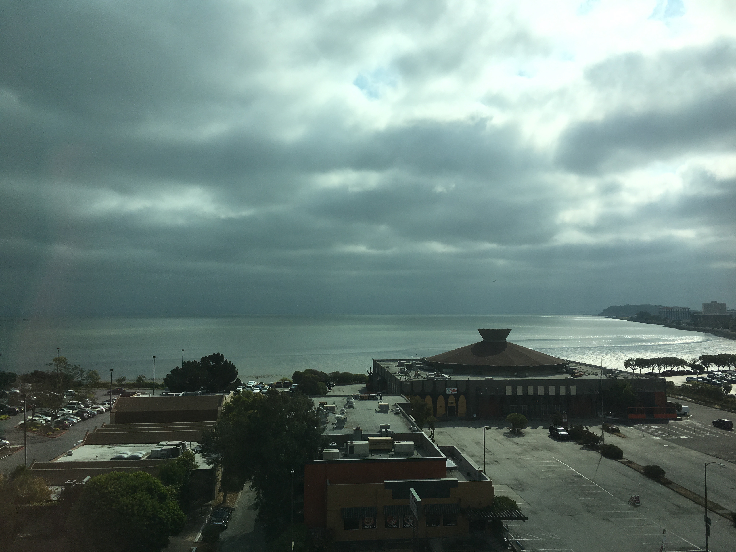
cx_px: 368
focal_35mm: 29
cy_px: 276
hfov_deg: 61.7
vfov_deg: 48.2
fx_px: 617
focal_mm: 4.15
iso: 25
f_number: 2.2
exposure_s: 1/3663
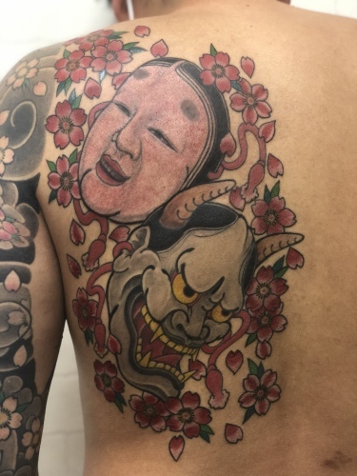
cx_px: 178
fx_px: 715
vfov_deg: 36.8
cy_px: 238
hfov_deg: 28.0
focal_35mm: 52
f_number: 2.4
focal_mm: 6
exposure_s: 1/60
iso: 100
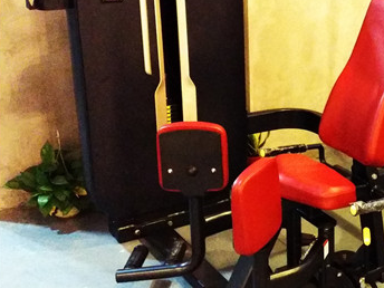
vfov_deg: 24.0
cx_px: 385
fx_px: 677
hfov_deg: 29.6
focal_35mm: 61
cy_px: 109
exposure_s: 1/12
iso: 3200
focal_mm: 4.12
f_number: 2
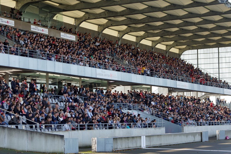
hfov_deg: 19.5
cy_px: 77
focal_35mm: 105
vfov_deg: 13.0
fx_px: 674
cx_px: 116
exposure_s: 1/200
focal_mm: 70
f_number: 5
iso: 100
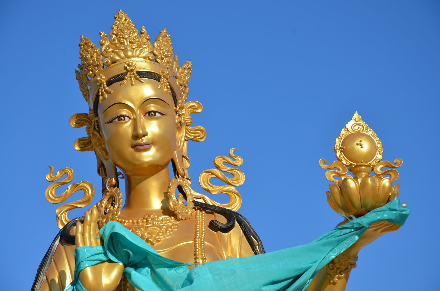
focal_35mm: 158
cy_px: 146
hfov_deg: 13.1
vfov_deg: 8.7
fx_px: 1921
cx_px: 220
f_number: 8
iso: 110
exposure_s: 1/250
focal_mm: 105
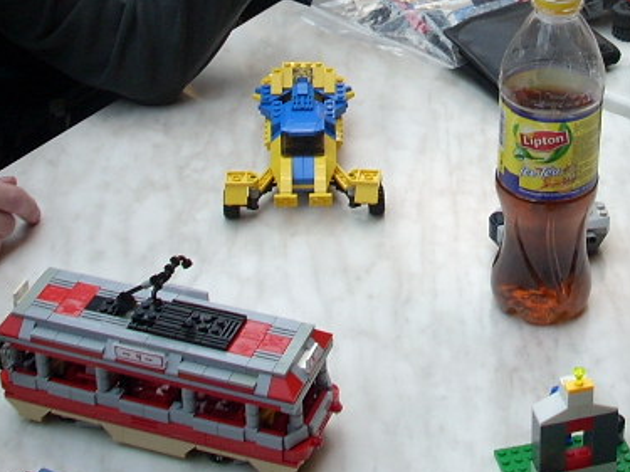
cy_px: -69
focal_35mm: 101
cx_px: 449
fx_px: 1838
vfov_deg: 14.3
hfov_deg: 19.4
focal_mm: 6.2
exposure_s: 1/38.9
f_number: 2.8
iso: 64
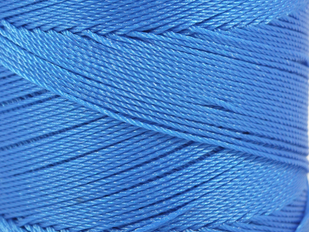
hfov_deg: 9.5
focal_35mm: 209
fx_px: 1866
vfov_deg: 7.1
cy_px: 113
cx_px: 153
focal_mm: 50.8
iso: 160
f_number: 3.5
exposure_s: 1/80
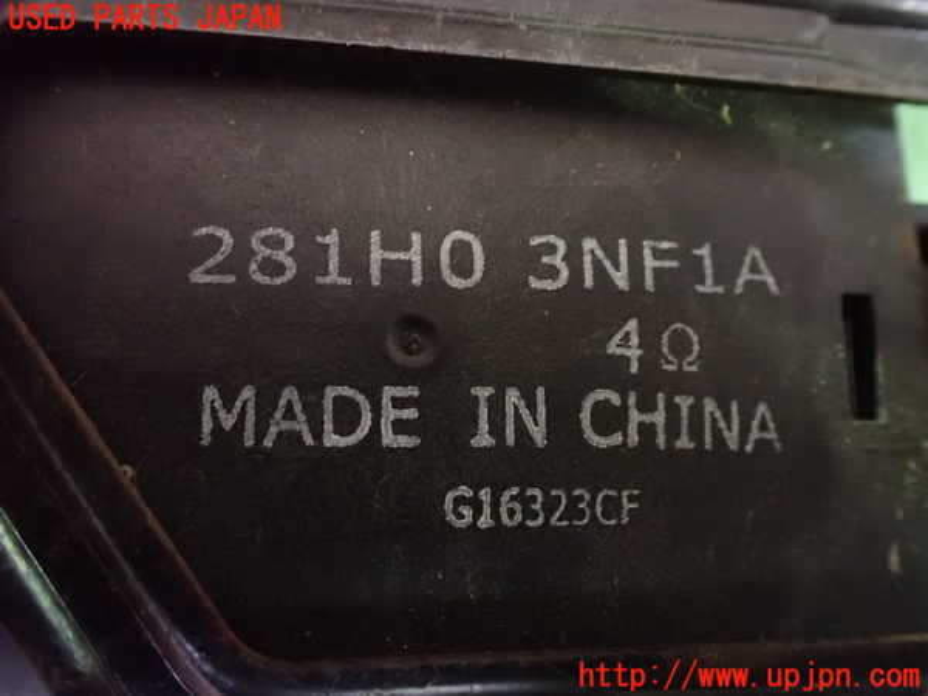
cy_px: 348
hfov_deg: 60.0
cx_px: 464
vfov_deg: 46.8
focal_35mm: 30
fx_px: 804
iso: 1600
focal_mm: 5.4
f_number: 2.3
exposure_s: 1/25
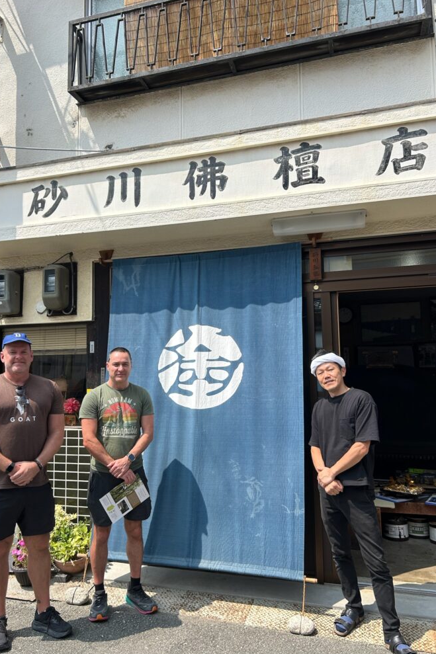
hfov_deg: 46.4
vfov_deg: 65.5
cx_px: 202
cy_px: 323
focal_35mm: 28
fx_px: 509
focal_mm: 5.7
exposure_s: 1/2994
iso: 50
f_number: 1.5
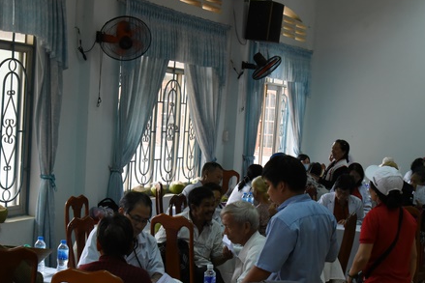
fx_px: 838
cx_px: 224
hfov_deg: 28.4
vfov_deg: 19.2
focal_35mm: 71
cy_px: 185
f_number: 6.3
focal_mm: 48
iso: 5000
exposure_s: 1/160
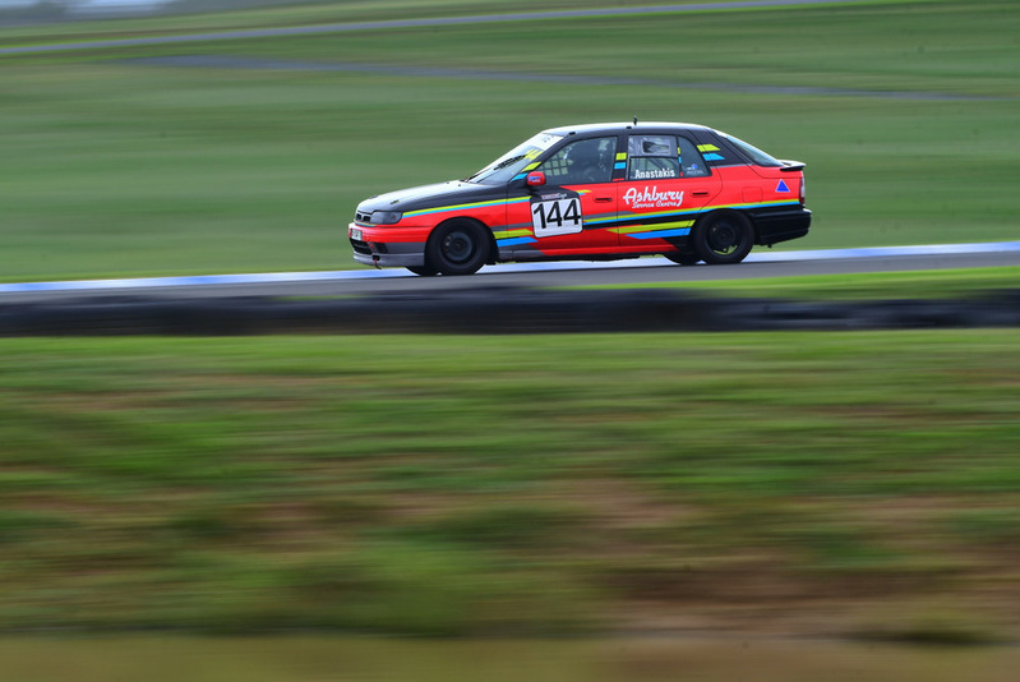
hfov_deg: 6.9
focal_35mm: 300
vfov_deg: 4.6
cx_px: 510
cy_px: 341
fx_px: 8506
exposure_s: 1/40
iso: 100
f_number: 16
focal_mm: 200
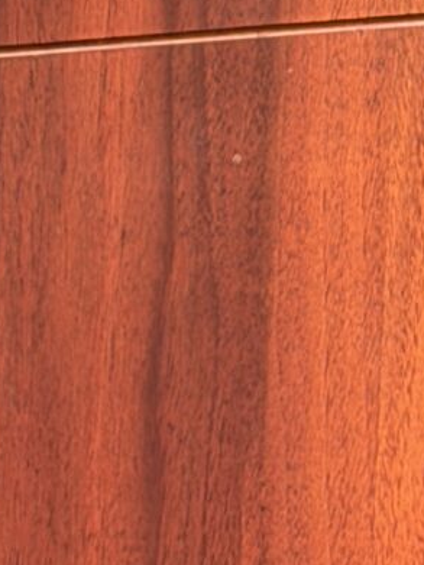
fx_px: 5139
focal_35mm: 315
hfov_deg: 4.7
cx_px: -227
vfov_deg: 6.1
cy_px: -497
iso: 64
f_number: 1.78
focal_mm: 6.76
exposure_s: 1/121
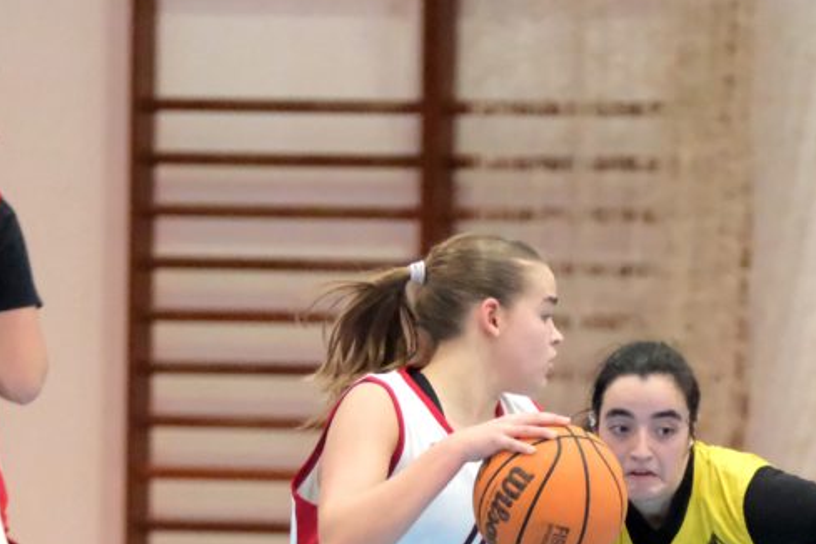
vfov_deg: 2.1
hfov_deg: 3.1
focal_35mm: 659
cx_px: 474
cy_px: 667
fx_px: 14936
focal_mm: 140
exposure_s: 1/1000
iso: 10000
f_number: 2.8
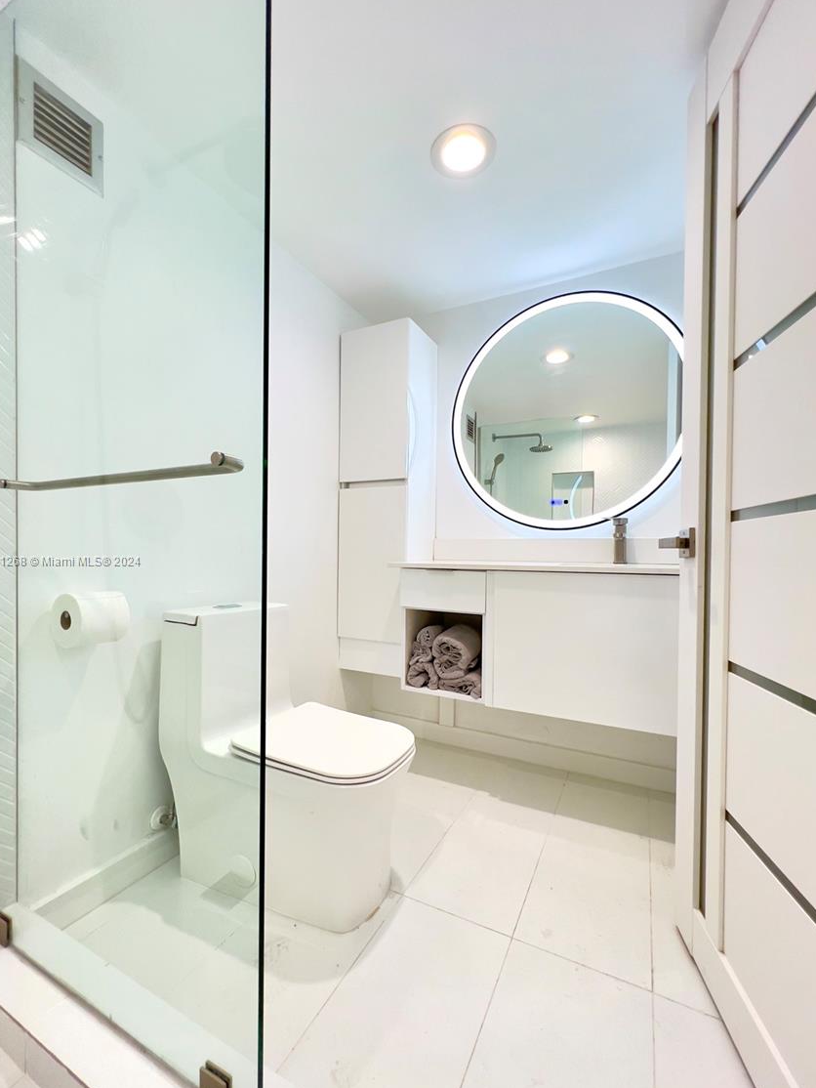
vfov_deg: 102.0
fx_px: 440
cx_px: 400
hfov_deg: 85.7
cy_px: 562
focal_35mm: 14
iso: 200
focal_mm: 1.57
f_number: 1.8
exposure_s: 1/100
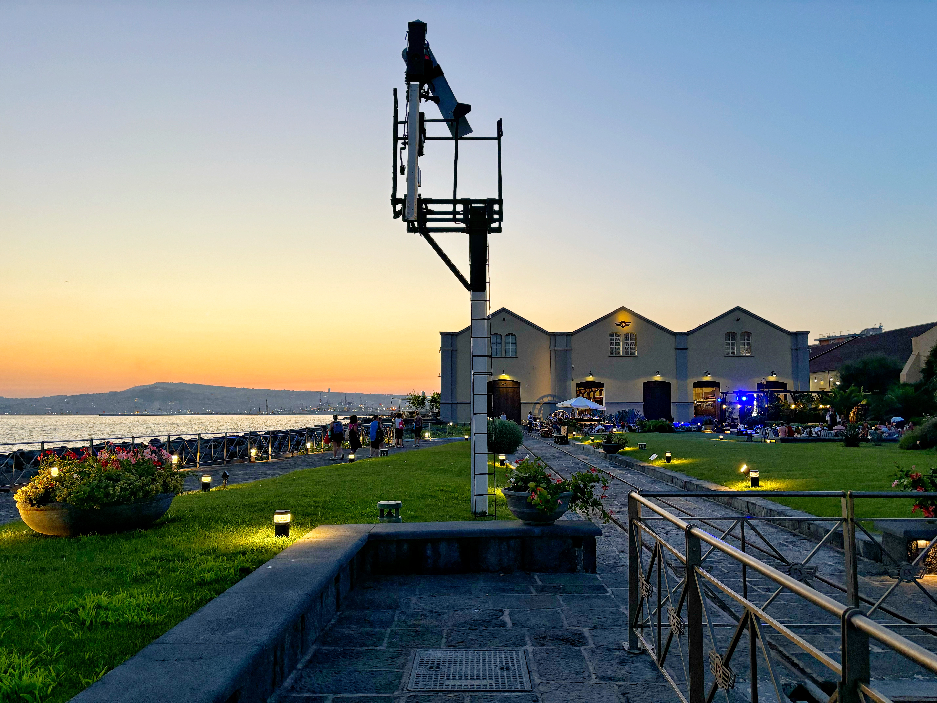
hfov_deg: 67.3
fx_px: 704
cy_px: 352
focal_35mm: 26
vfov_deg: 53.1
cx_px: 468
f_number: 1.6
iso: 125
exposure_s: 1/121
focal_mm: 5.96
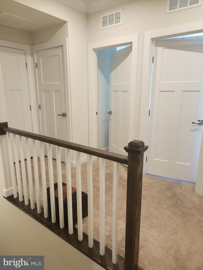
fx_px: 180
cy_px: 135
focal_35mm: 23
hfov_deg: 58.9
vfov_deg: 73.9
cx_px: 102
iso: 160
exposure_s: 1/60
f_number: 1.8
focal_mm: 5.4
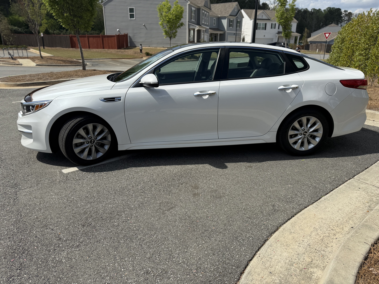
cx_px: 190
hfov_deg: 71.6
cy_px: 142
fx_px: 263
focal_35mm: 24
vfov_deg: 56.8
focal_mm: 6.76
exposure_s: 1/7353
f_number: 1.78
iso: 100
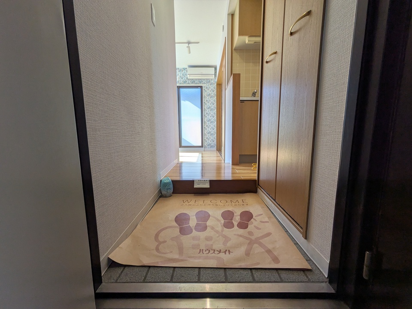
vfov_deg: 85.7
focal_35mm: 14
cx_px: 206
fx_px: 167
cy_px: 154
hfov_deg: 102.1
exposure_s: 1/120
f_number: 2.2
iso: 73
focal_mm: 1.83
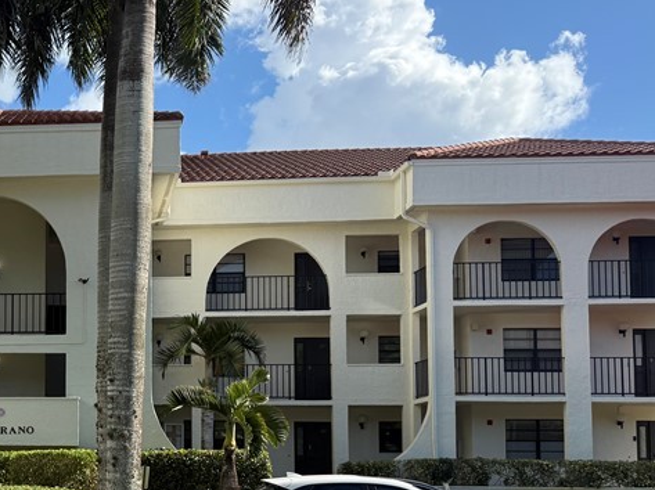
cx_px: -7
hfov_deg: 33.5
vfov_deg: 27.4
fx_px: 983
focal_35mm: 52
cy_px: 396
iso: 100
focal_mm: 6.76
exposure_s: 1/4405
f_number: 1.78
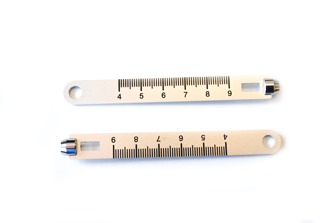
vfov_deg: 28.1
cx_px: 167
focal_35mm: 48
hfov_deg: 41.1
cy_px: 112
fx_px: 445
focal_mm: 32
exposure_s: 1/125
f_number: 5.6
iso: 180
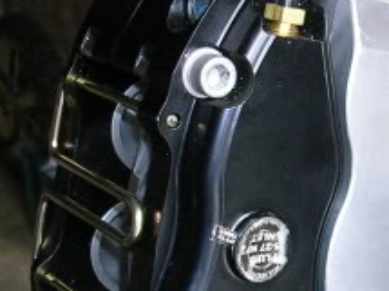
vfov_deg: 13.1
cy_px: 164
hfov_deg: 17.1
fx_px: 1269
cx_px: 367
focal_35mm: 113
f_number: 2.8
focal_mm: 5.8
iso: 50
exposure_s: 1/30
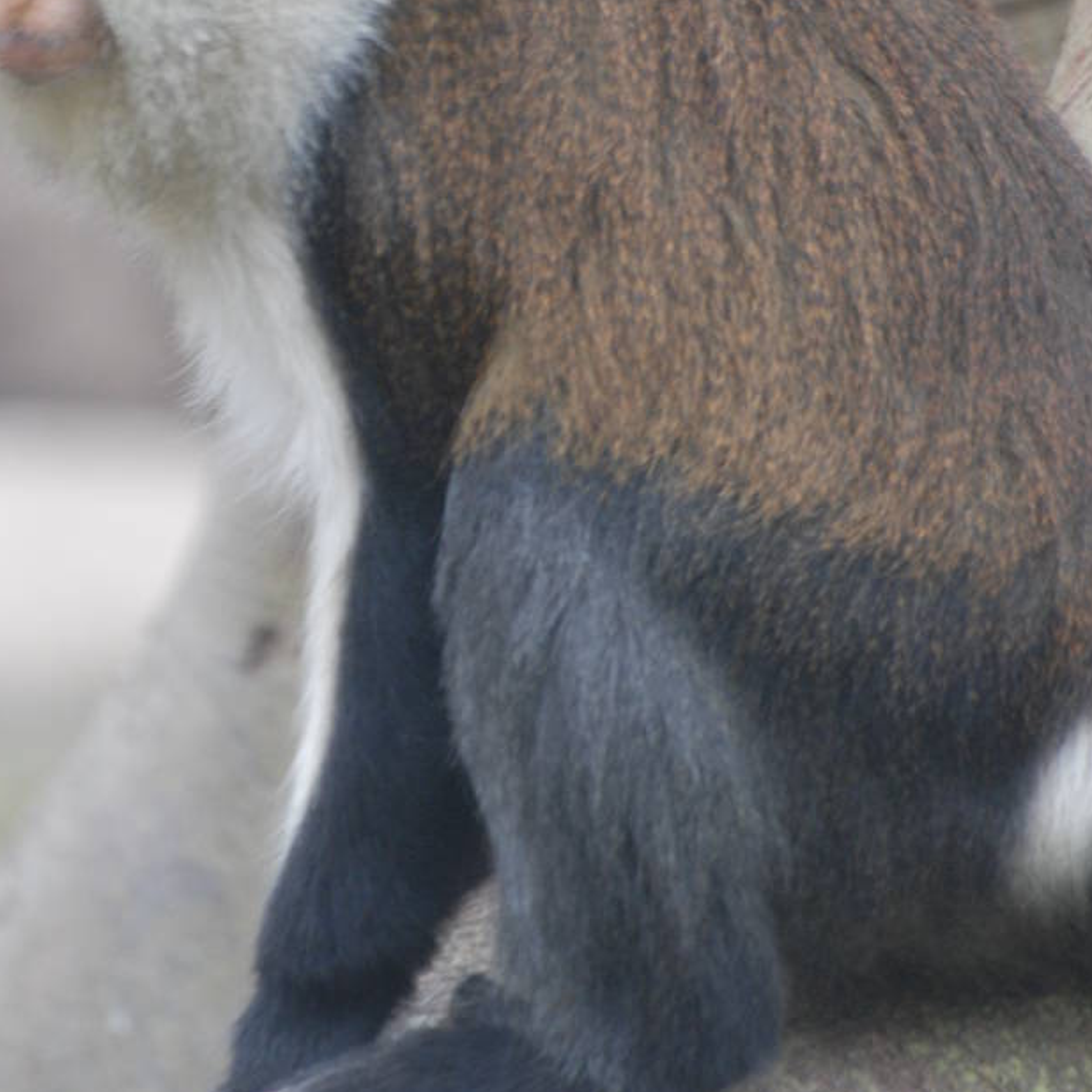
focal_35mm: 993
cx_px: 305
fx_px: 35441
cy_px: 182
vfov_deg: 1.8
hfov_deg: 1.8
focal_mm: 300
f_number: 5.6
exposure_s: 1/100
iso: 400
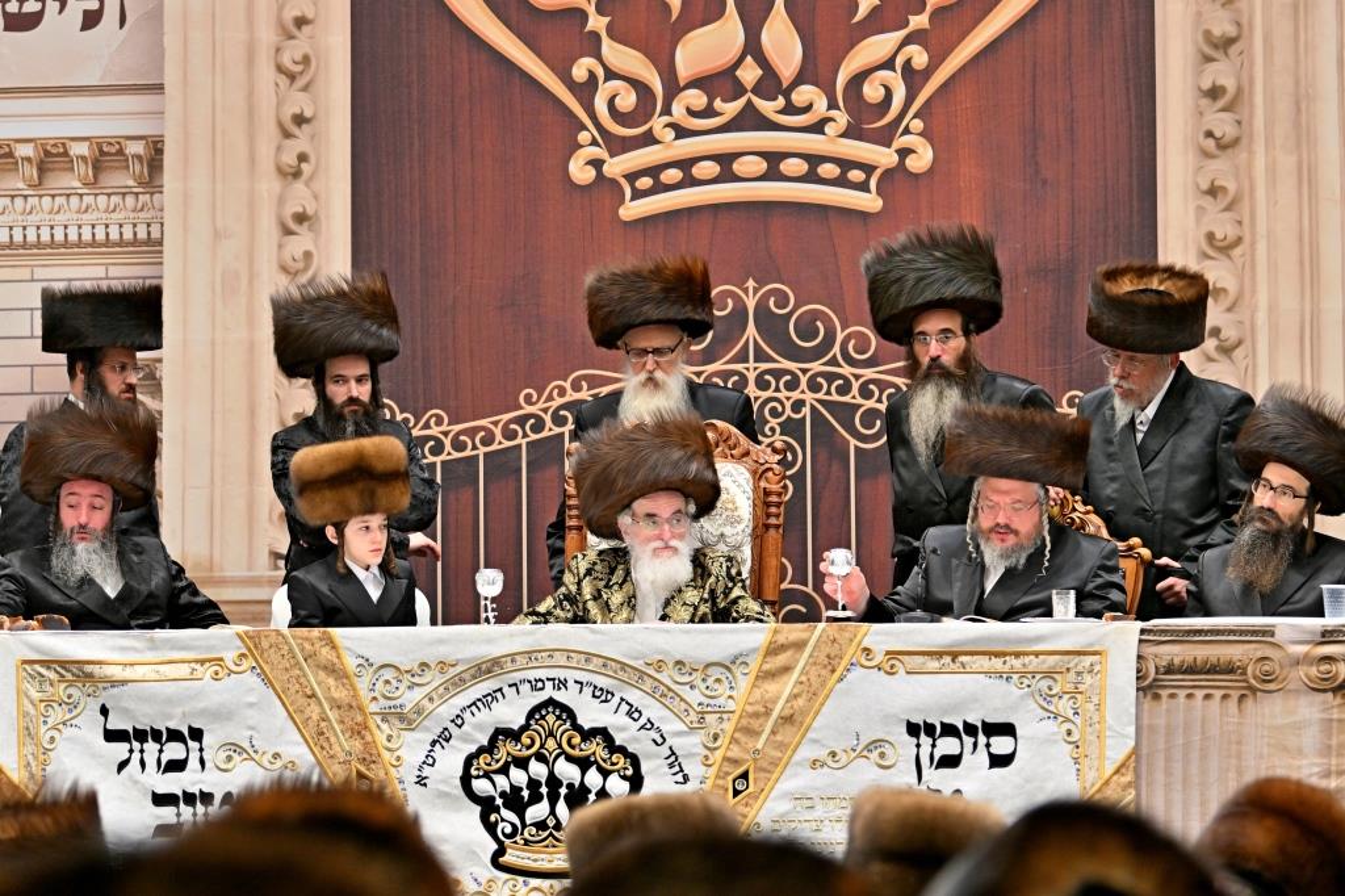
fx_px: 5714
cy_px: 448
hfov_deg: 13.4
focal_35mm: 153
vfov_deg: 9.0
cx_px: 672
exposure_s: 1/250
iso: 250
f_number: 2.8
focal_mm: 102
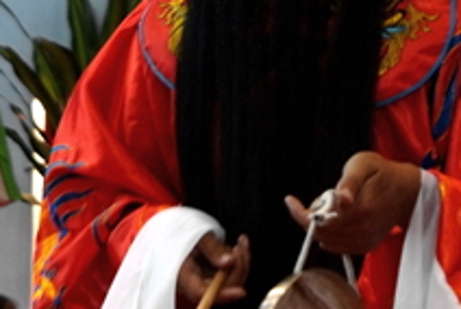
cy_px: 81
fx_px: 2603
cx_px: 441
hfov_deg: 10.1
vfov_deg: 6.8
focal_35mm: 203
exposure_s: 1/50
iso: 400
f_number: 4
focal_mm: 32
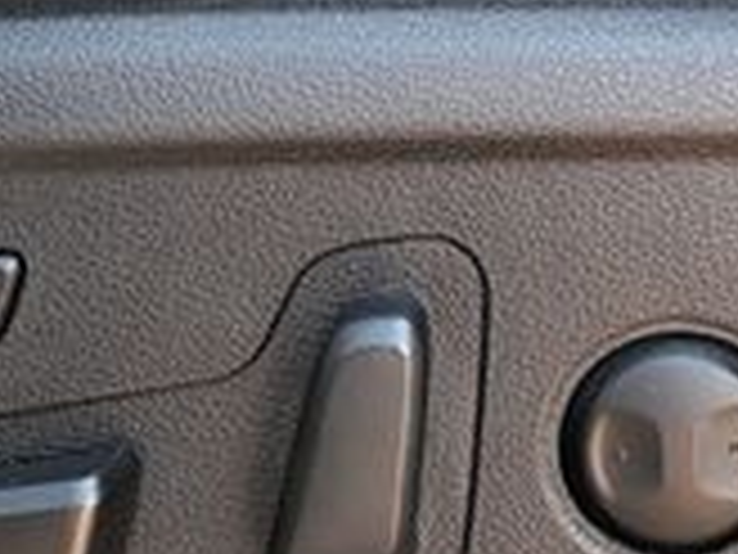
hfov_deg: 16.7
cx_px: 405
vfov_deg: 12.5
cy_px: 131
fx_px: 2513
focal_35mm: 118
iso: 800
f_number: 4
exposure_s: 1/125
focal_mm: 21
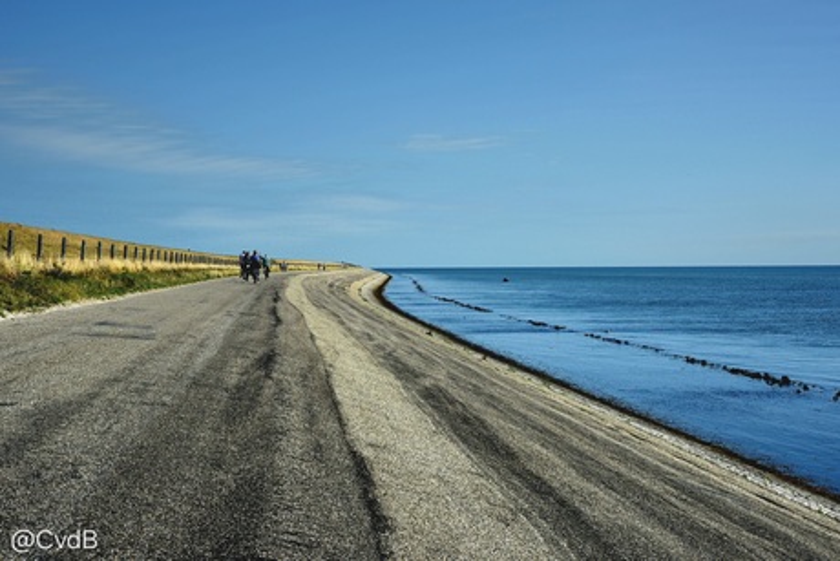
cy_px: 280
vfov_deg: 28.1
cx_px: 420
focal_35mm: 48
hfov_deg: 41.1
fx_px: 1120
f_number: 11
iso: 100
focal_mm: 48
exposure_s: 1/250
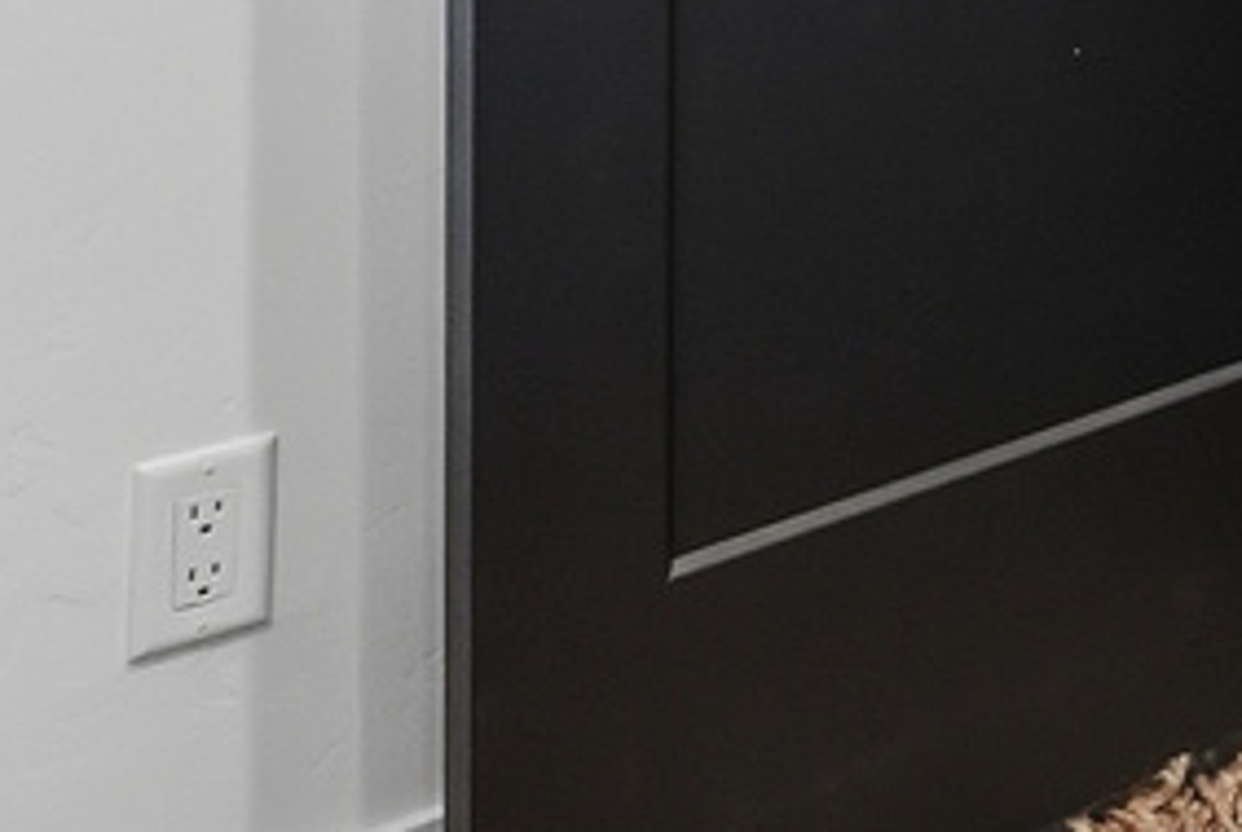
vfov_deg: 13.4
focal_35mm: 87
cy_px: -869
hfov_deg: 17.3
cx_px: 2449
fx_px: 3006
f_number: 9
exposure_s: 1/40
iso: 500
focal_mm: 16
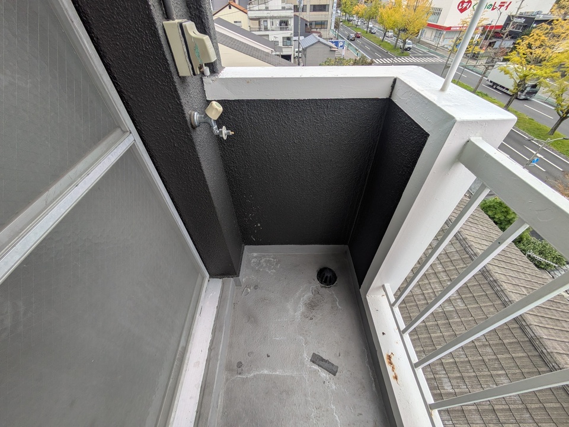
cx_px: 284
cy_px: 214
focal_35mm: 14
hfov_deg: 102.1
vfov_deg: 85.7
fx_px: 230
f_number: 2.2
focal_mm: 1.83
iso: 49
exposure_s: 1/229
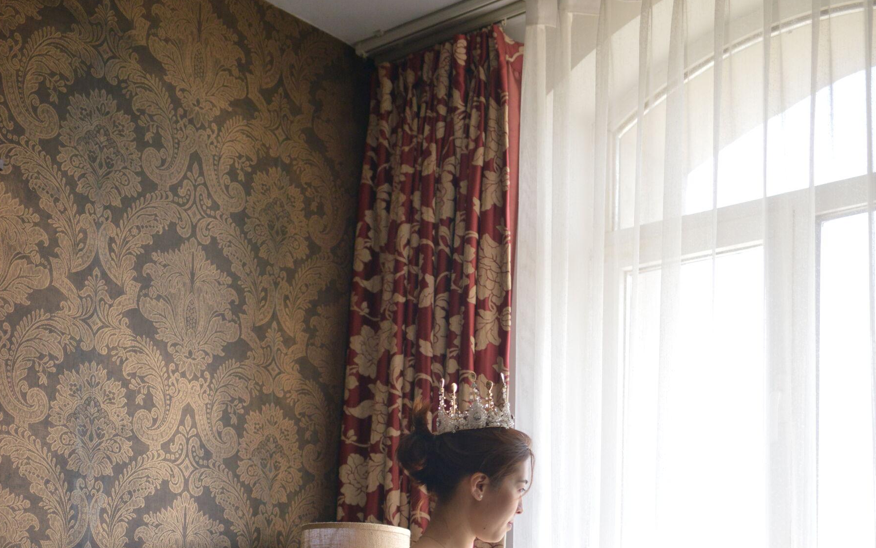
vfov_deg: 22.3
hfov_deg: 37.5
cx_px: 437
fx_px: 1289
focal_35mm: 54
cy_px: 635
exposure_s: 1/1600
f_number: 1.4
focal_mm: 35
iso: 1000
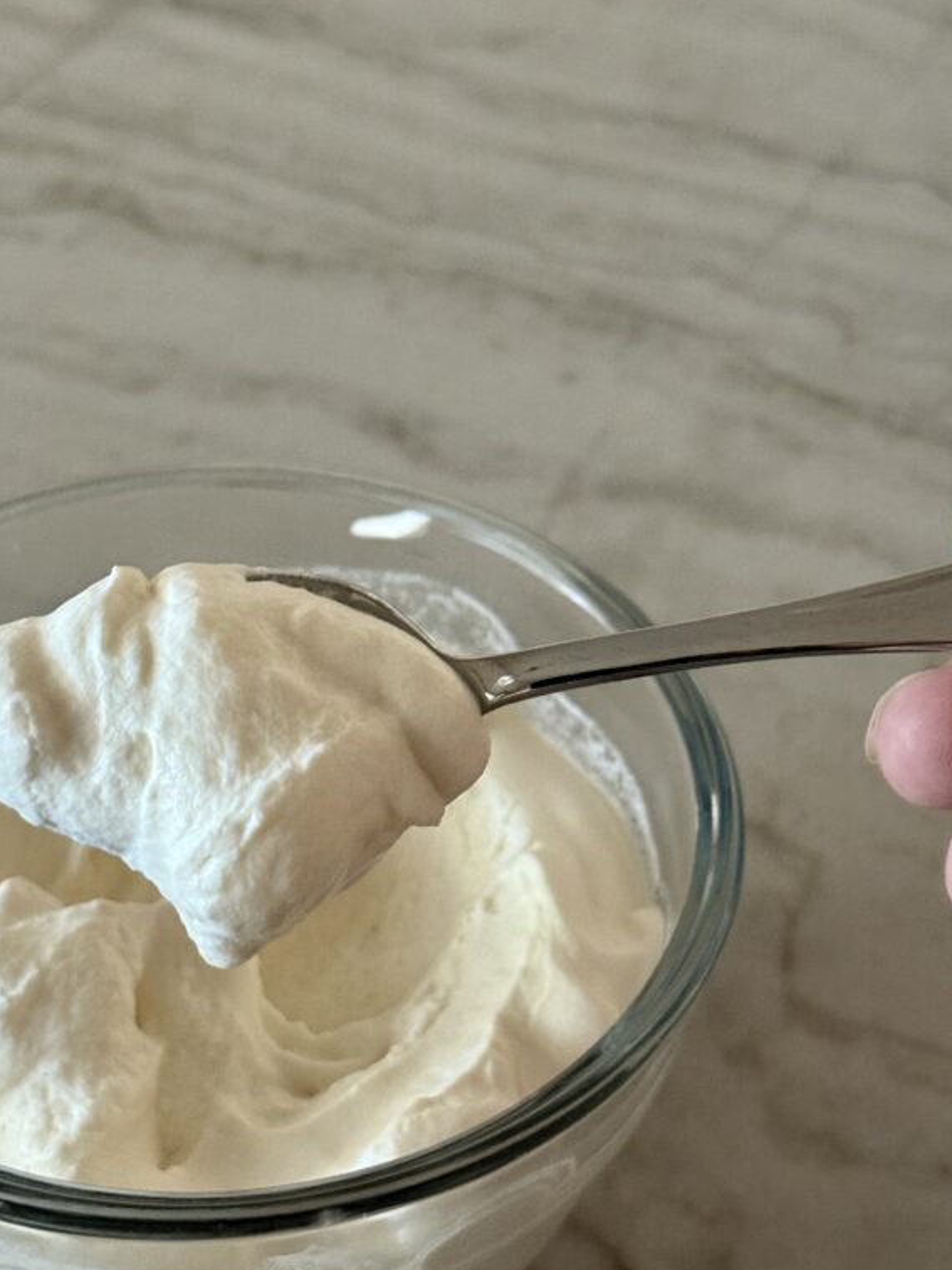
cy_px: 674
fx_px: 2383
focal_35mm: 65
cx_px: 321
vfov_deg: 29.8
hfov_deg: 22.5
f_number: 1.78
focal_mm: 6.76
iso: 500
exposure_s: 1/40
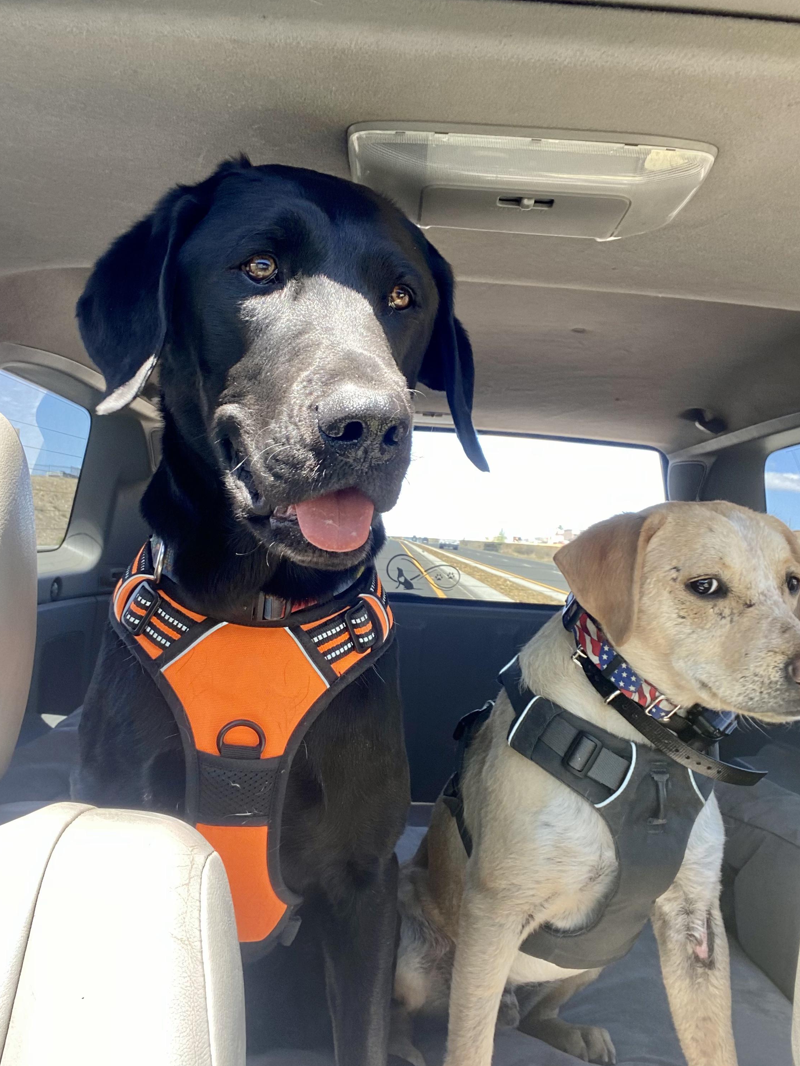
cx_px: 404
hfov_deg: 45.4
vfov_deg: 58.3
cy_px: 542
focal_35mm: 31
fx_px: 955
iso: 50
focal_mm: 2.71
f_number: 2.2
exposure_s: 1/122
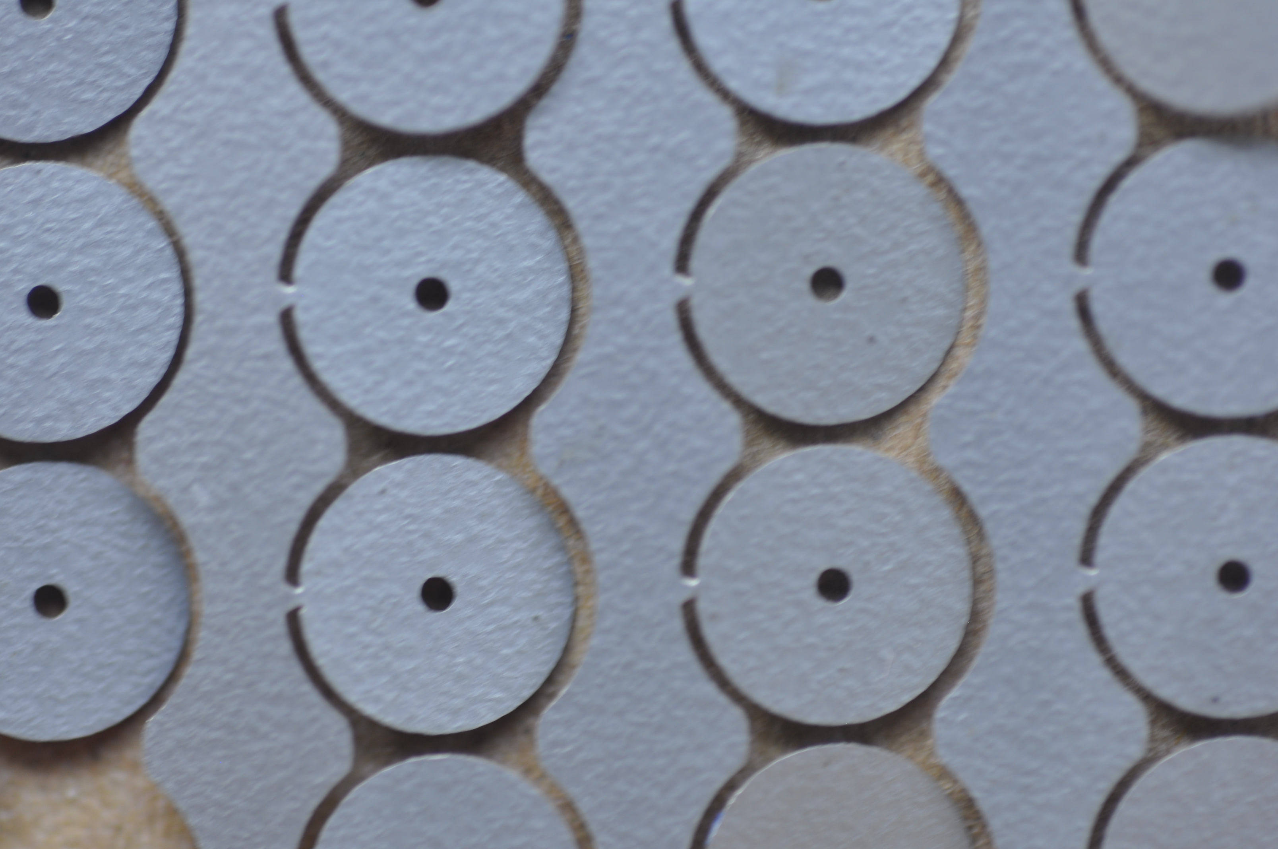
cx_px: 639
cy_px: 424
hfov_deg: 22.6
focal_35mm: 90
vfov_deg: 15.2
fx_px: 3191
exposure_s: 1/30
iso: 200
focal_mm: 60
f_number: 5
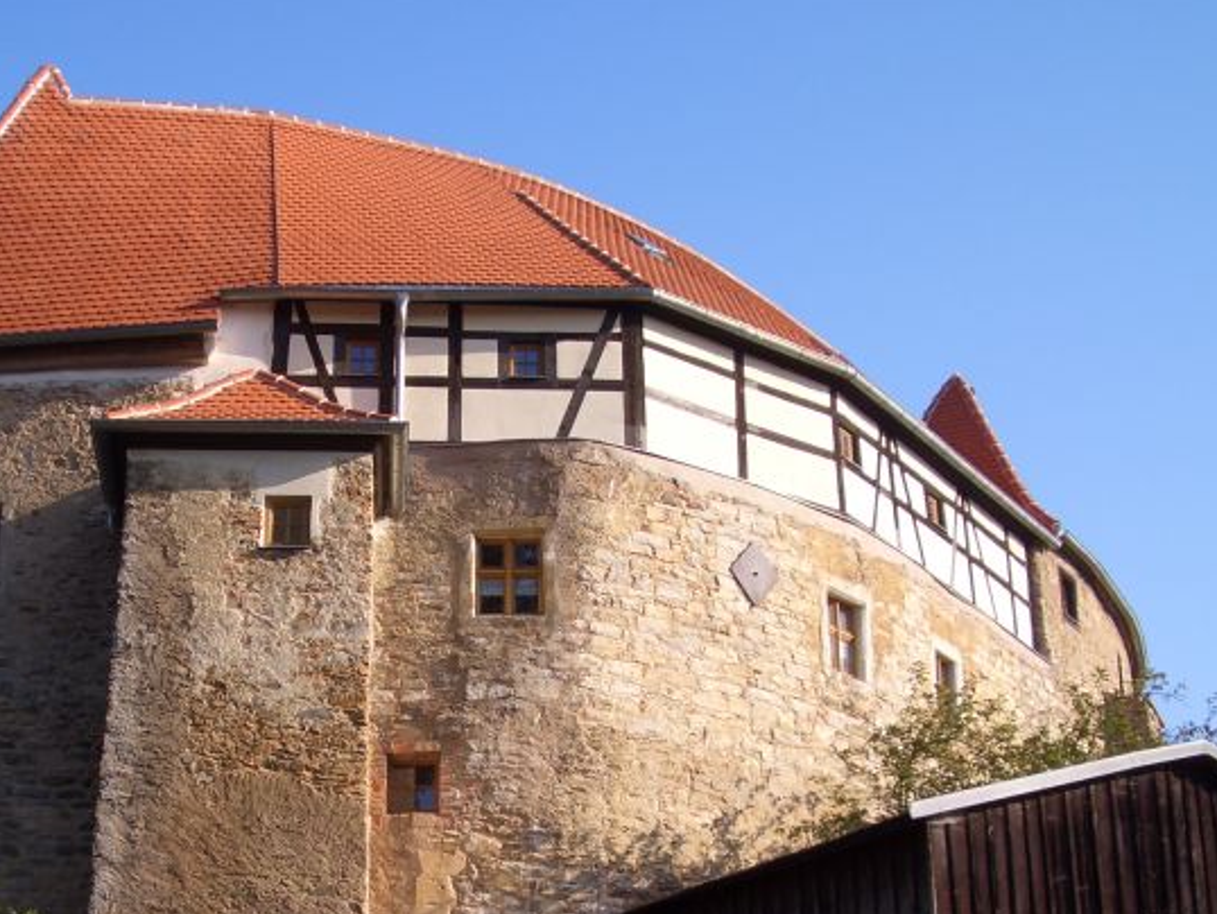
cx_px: 396
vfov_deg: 27.7
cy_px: 663
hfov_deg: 36.4
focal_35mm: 52
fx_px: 1829
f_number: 4.3
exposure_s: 1/250
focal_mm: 5.8
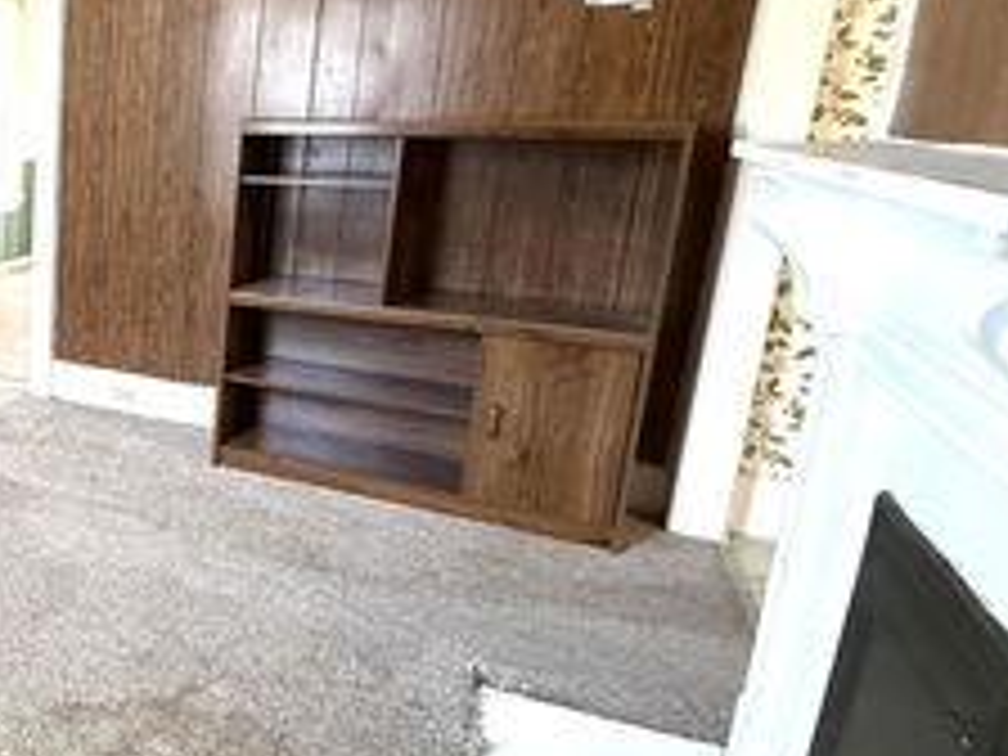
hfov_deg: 44.0
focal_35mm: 32
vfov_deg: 44.0
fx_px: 932
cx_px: -94
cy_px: 310
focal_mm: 2.22
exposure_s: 1/60
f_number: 2.2
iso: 800
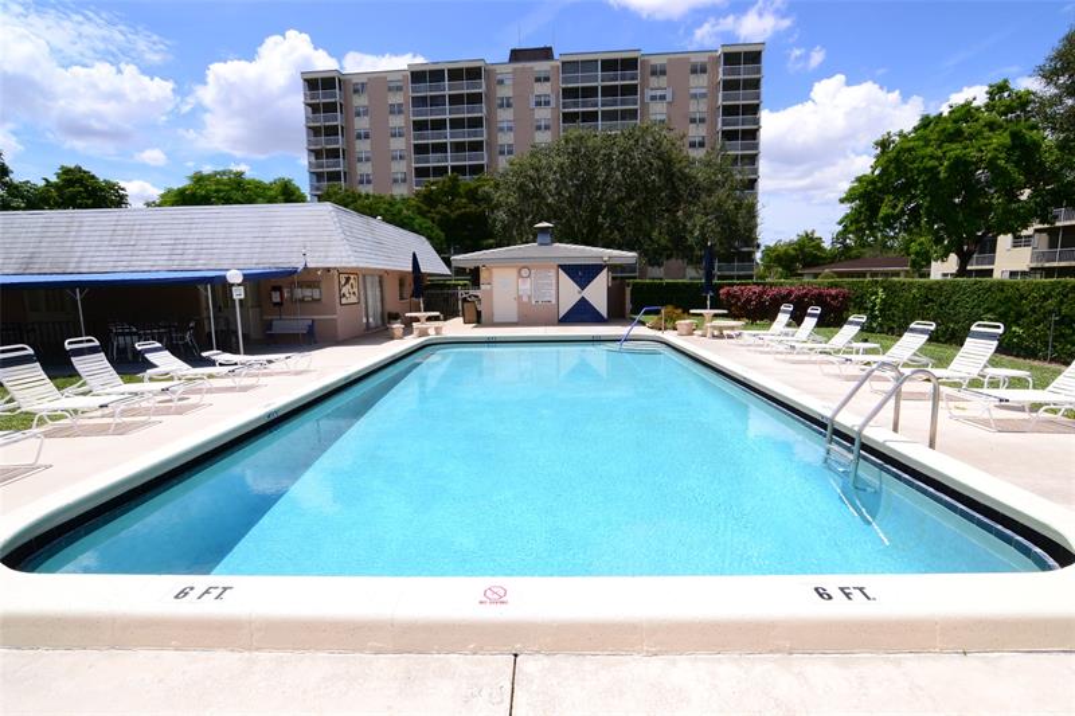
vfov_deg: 72.0
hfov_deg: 95.0
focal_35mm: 16
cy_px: 358
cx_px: 538
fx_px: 493
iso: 360
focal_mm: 11
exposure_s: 1/320
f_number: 14
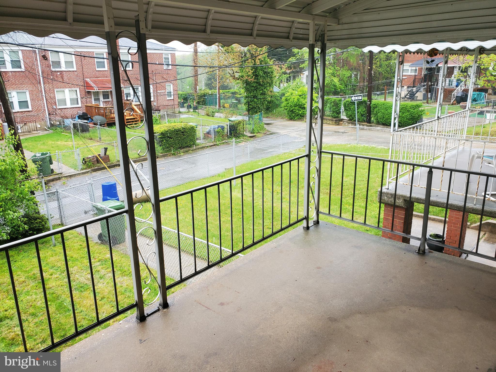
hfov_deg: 67.3
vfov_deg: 53.1
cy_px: 186
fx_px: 373
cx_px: 248
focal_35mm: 26
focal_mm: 4.3
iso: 100
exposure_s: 1/120
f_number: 2.4
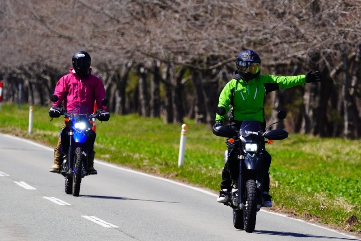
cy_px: 120
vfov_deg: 4.6
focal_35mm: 300
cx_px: 180
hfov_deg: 6.9
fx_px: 3008
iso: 250
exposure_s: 1/1000
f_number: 5.6
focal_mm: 300
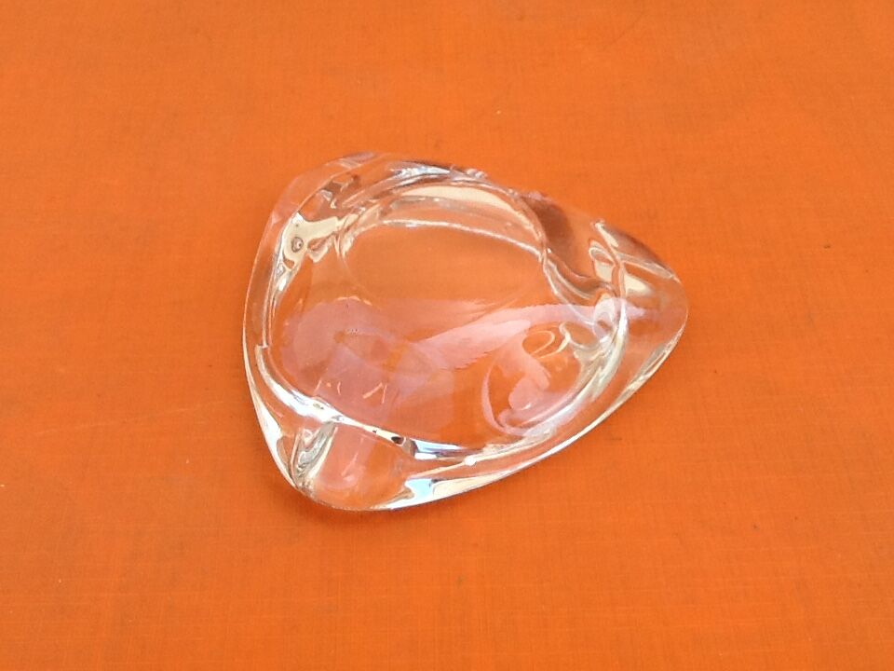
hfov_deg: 42.9
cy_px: 336
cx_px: 447
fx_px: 1136
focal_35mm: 44
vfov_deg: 32.9
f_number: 2.4
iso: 40
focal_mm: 2.03
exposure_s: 1/297
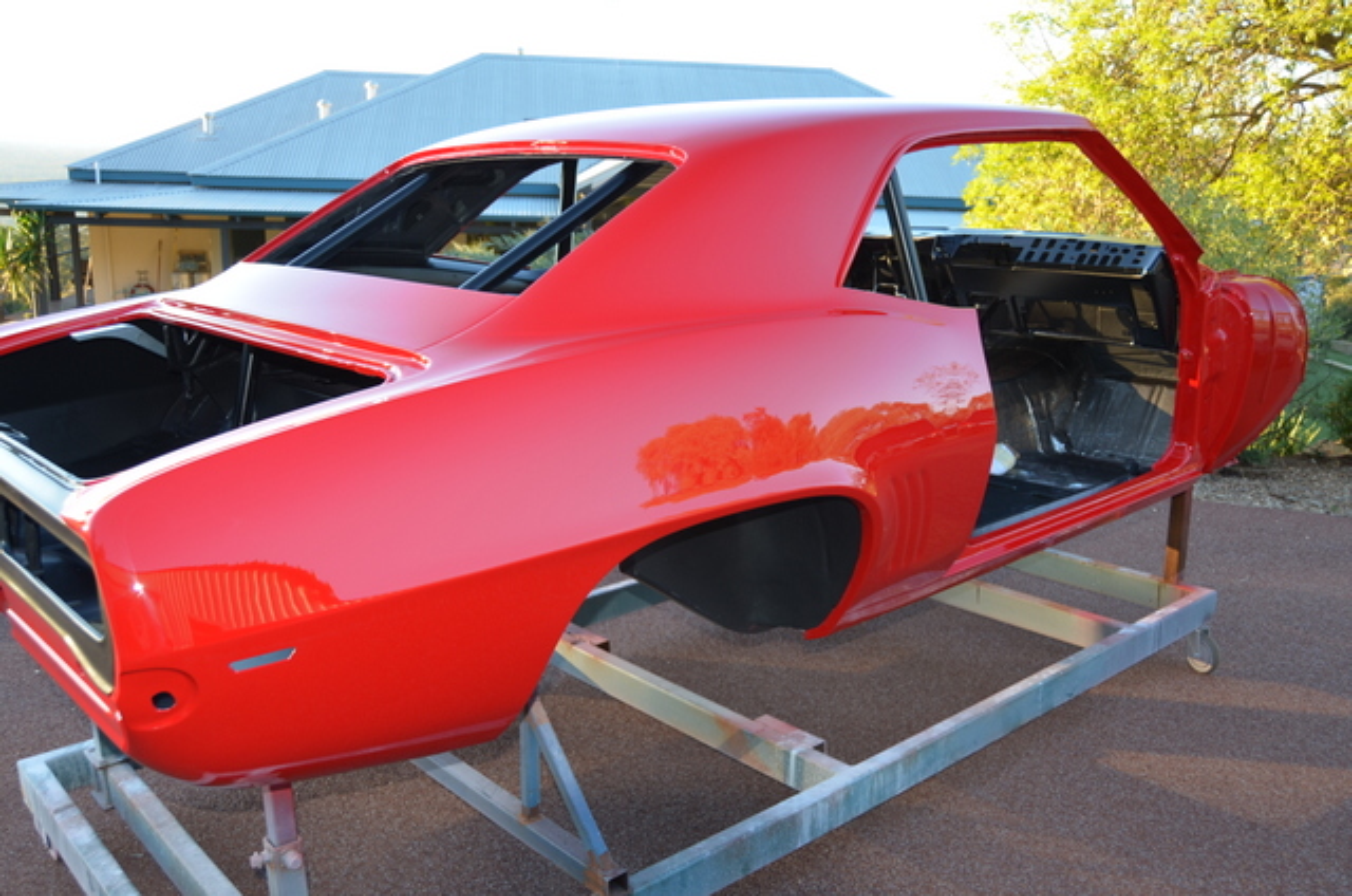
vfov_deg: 39.8
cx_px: 676
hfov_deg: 57.3
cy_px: 448
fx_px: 1237
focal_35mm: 33
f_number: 3.8
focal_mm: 22
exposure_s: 1/60
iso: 100
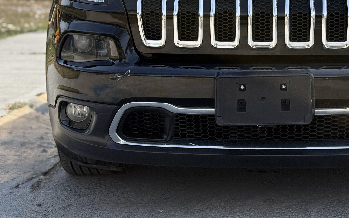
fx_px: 770
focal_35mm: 81
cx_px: 261
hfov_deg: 25.2
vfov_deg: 15.9
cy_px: 27
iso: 64
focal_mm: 6.76
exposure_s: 1/3378
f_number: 1.78
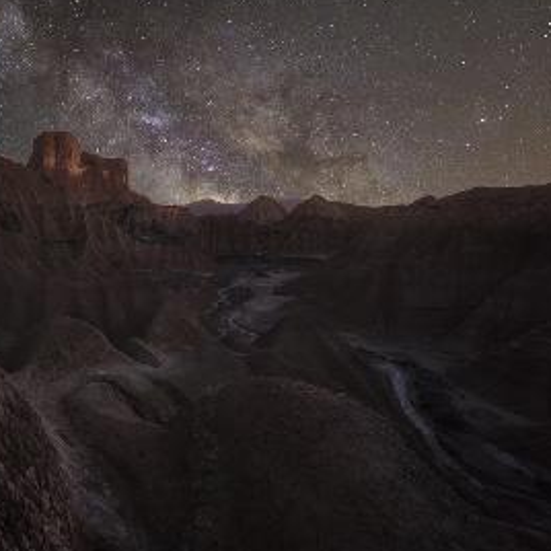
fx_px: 360
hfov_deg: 69.9
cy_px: 282
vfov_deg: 74.8
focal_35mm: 20
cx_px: 138
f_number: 2.8
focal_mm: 14
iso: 1600
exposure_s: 15
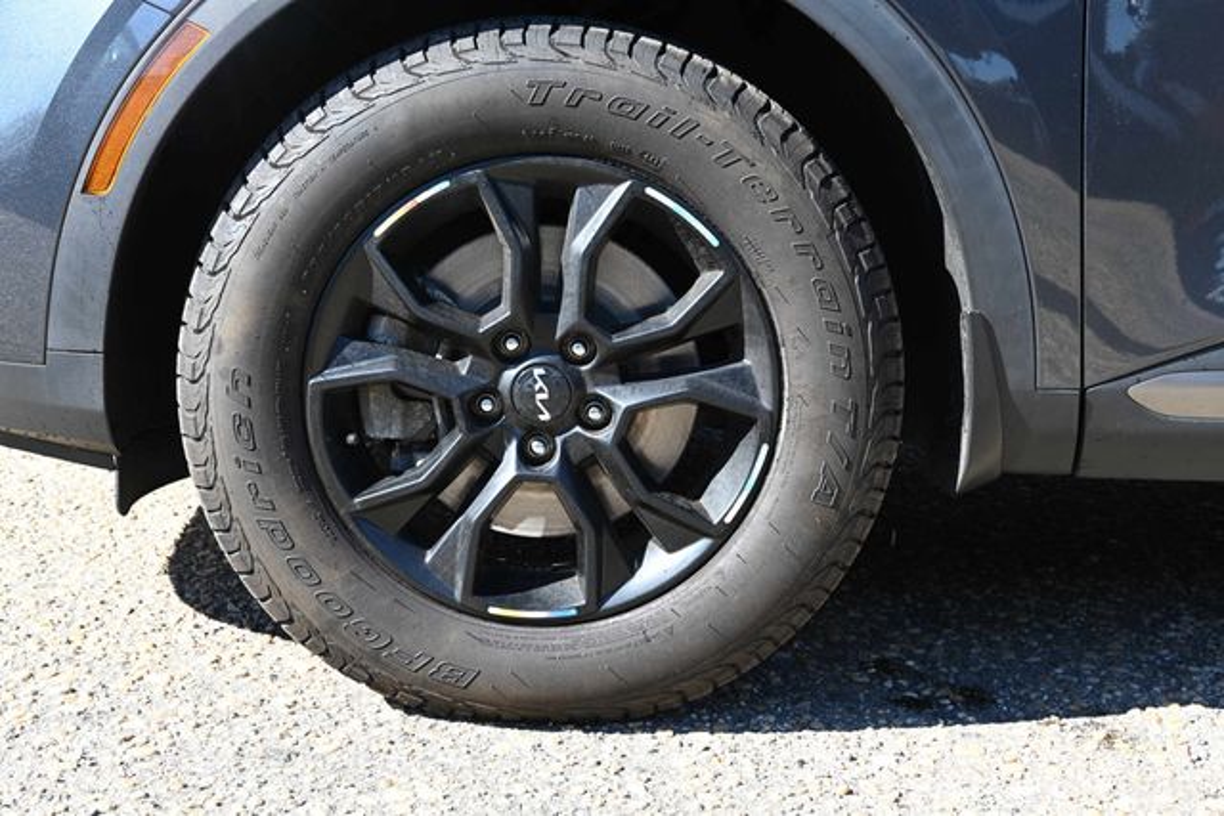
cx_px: 612
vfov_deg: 25.5
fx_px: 1802
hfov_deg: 37.5
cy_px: 408
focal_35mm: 53
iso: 200
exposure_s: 1/80
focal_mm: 53
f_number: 9
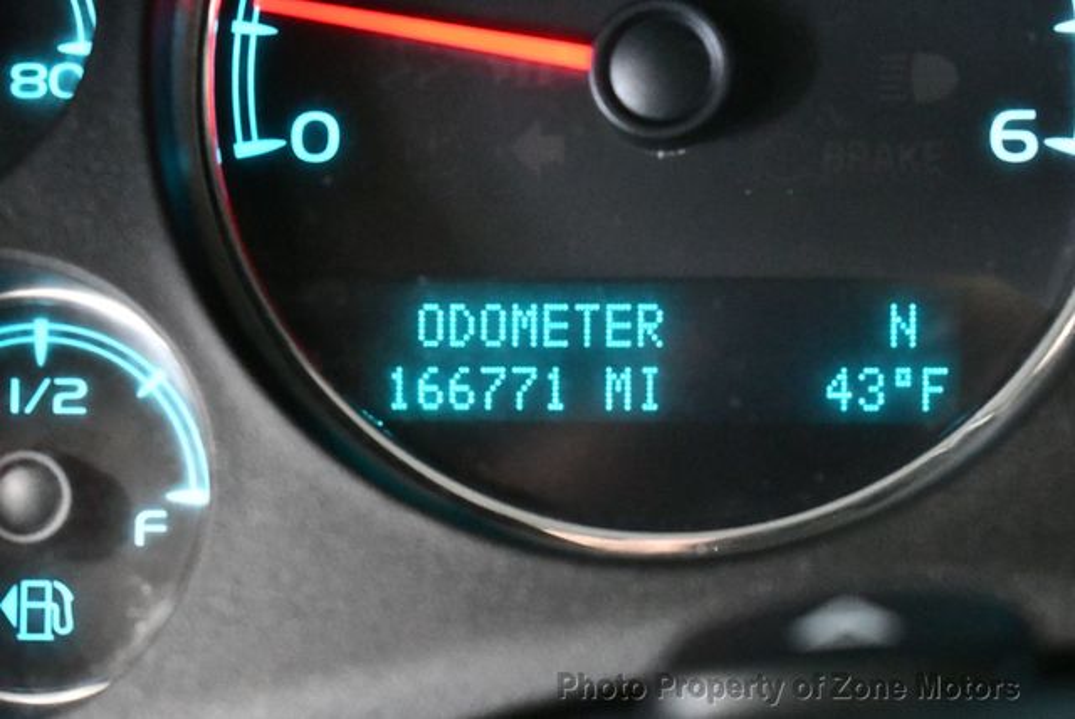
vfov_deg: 12.5
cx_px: 538
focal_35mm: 110
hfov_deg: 18.6
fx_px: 3288
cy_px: 360
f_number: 5.6
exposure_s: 1/50
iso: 12800
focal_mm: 55
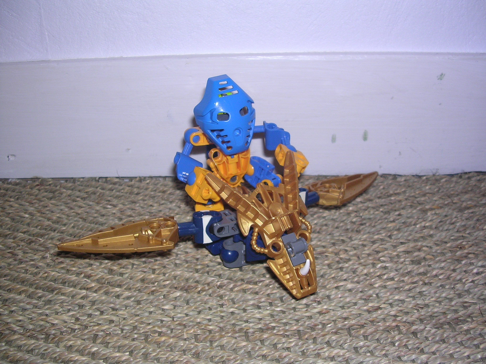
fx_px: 534
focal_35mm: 38
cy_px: 182
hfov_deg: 49.0
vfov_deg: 37.7
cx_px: 243
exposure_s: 1/60.1
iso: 100
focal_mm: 5.8
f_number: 2.8
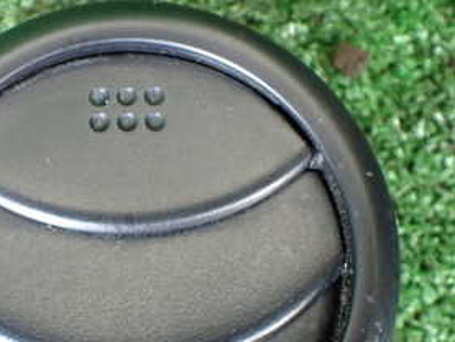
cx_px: 108
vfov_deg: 22.5
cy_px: 238
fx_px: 855
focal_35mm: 65
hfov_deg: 29.3
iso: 800
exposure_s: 1/80
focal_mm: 5.4
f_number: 2.3
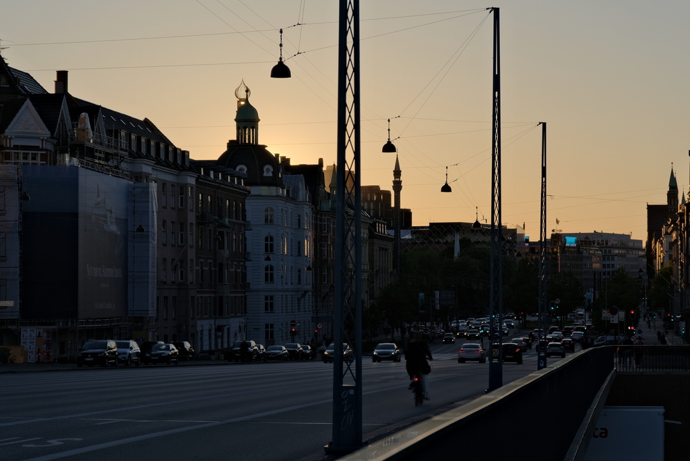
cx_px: 345
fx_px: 2013
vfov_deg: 13.0
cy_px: 230
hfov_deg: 19.5
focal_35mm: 105
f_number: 4
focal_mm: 70
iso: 160
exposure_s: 1/1400
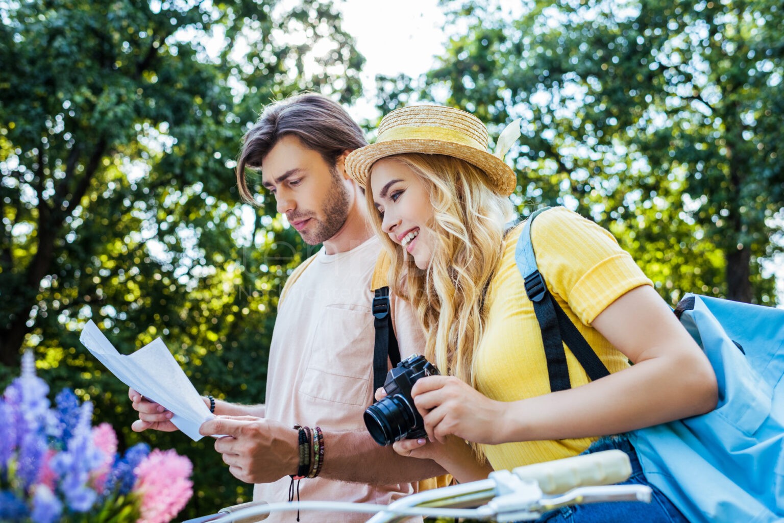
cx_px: 392
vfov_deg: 37.9
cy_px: 262
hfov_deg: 54.4
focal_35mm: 35
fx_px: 762
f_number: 3.5
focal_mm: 35
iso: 160
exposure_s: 1/400
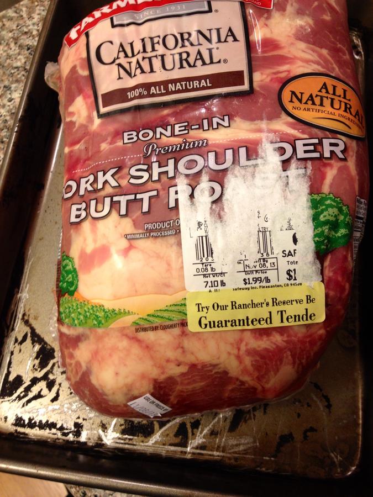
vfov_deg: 52.6
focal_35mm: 35
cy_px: 248
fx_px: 503
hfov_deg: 40.7
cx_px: 186
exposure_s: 1/20
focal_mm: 4.28
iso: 80
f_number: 2.4
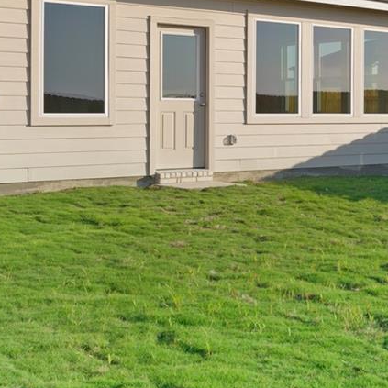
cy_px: 107
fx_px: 888
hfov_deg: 22.7
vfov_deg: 24.4
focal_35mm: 70
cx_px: 462
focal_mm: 17
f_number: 9
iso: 100
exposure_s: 1/30
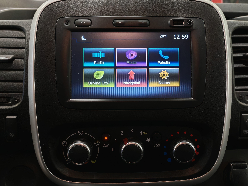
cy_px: 91
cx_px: 127
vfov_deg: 40.7
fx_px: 251
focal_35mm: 35
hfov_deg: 52.6
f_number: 1.9
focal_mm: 6.12
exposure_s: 1/100
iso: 994
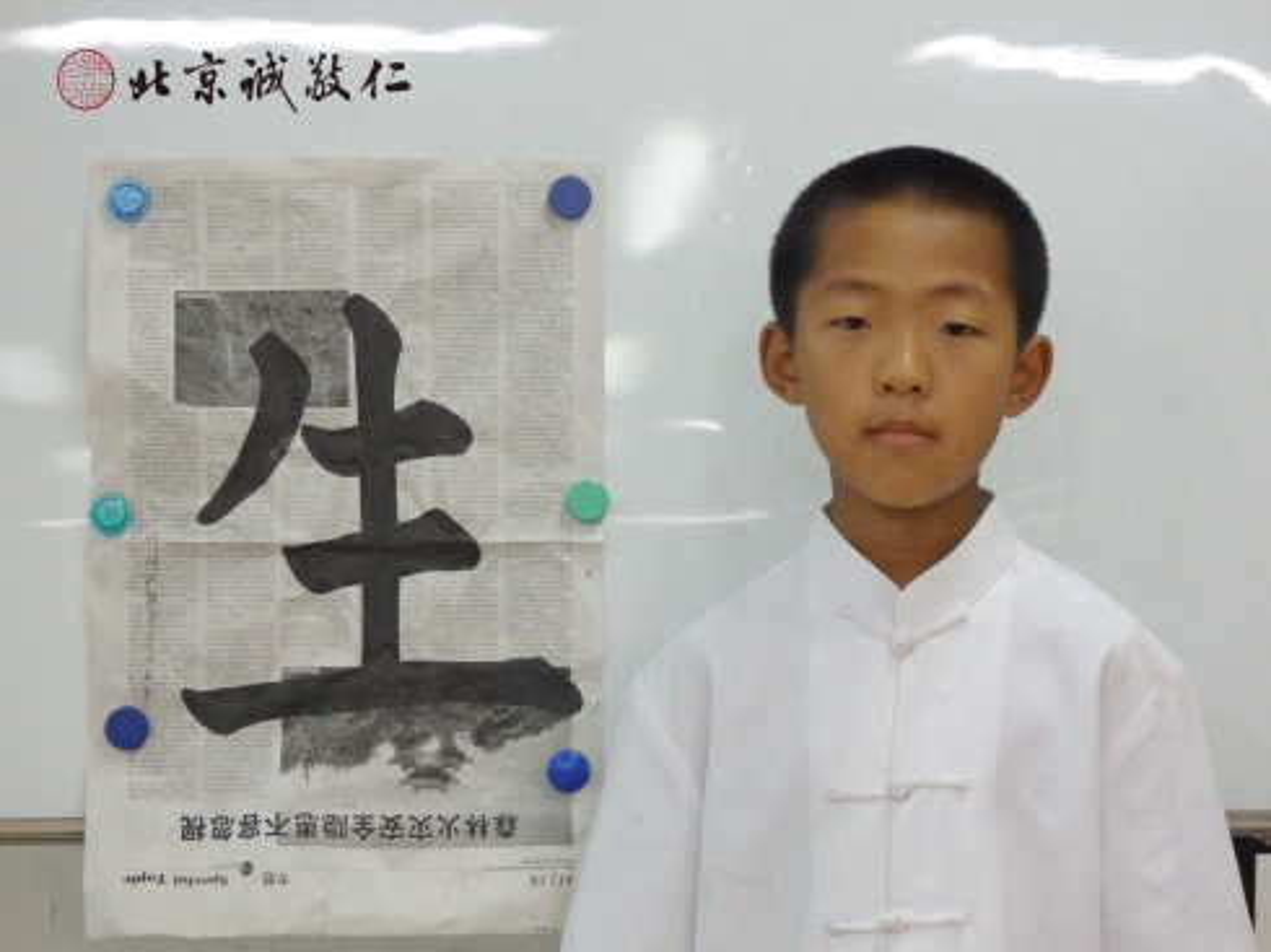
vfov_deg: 22.2
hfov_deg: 29.4
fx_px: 2422
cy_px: 476
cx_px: 636
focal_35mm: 66
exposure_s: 1/60
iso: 800
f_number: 4.4
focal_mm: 11.9
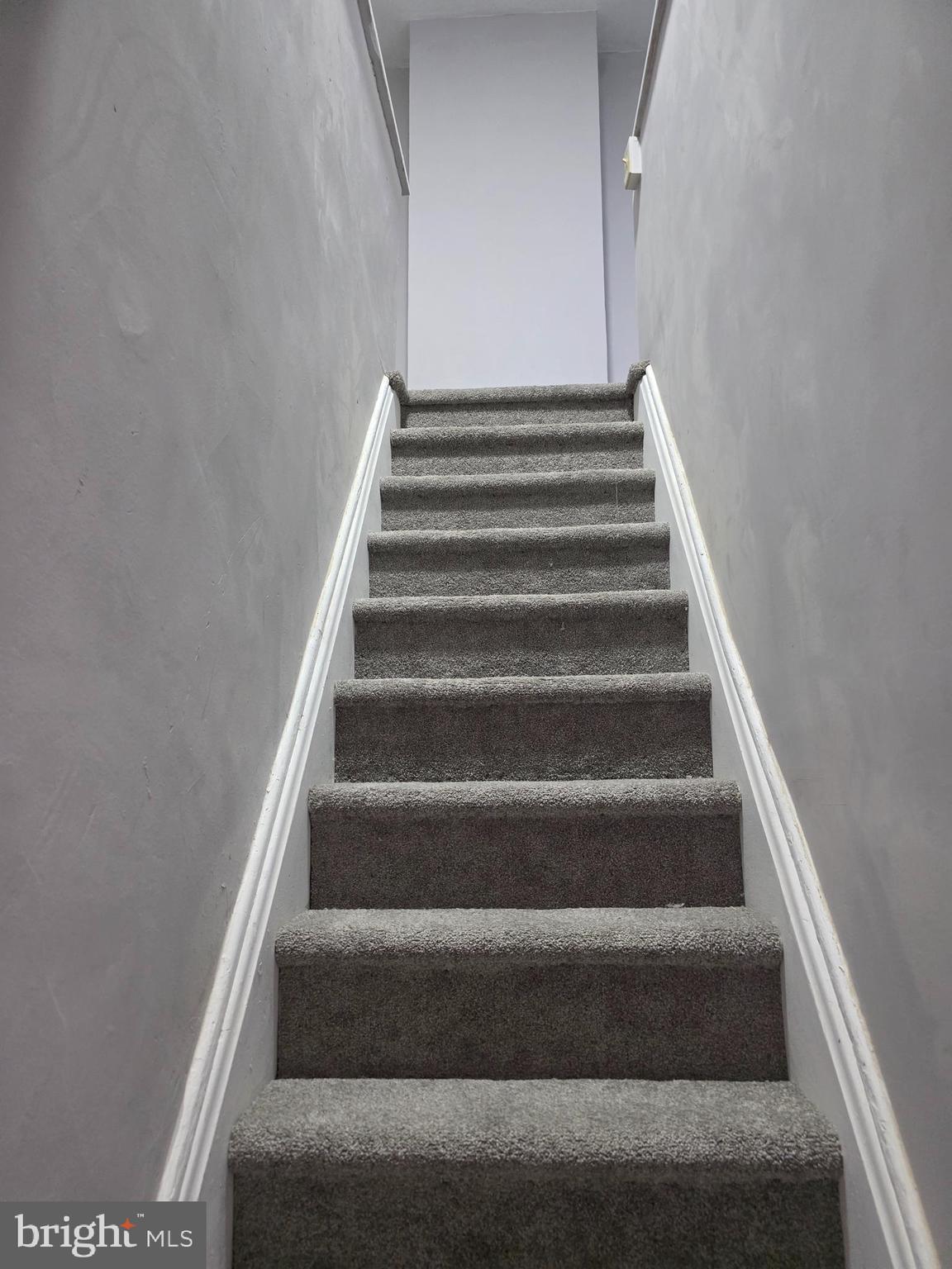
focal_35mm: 23
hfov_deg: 58.9
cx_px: 476
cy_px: 634
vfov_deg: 73.9
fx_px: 843
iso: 1250
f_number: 1.7
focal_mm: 6.3
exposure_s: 1/120
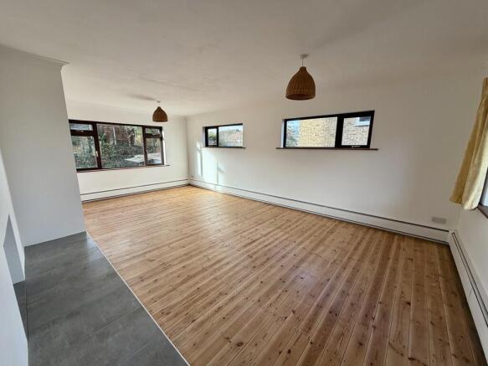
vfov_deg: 85.7
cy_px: 183
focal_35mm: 14
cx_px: 244
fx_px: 197
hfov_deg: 102.1
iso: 80
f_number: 2.2
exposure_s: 1/121
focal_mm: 2.22
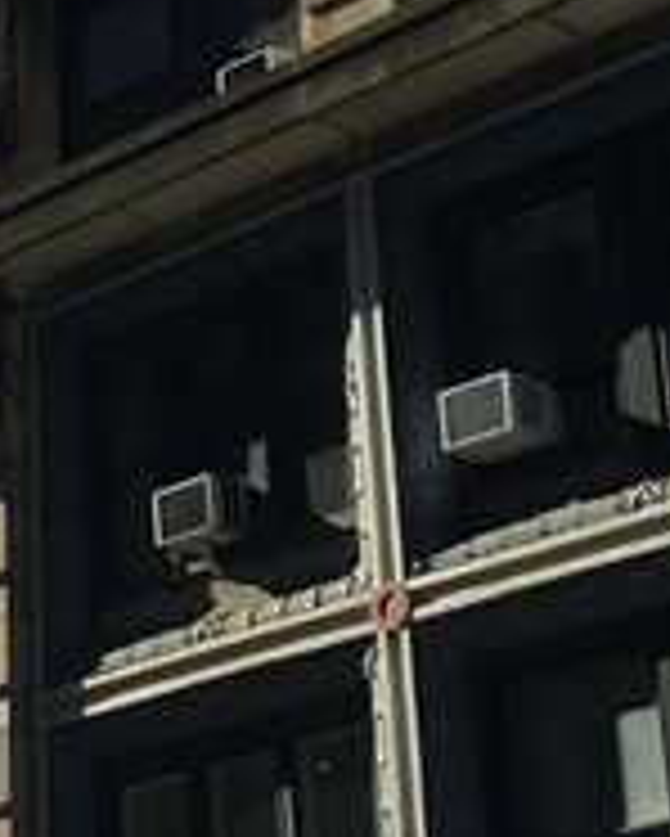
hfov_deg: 11.5
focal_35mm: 130
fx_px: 3220
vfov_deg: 14.5
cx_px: -270
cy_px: -90
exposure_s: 1/570
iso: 25
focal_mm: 3.3
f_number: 2.4
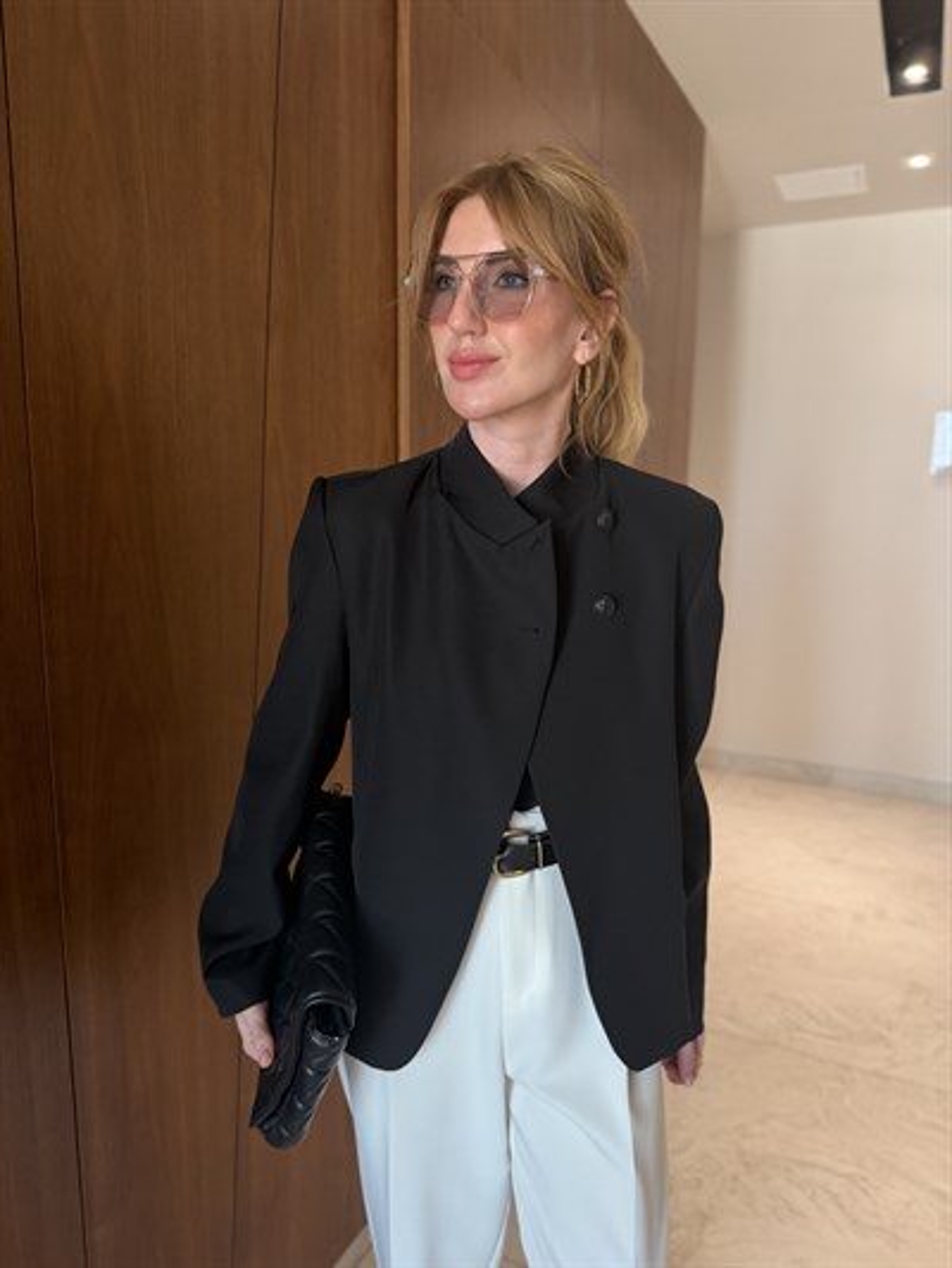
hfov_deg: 56.8
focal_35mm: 24
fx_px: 880
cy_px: 634
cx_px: 476
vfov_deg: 71.6
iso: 320
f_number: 1.78
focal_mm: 6.76
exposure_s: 1/50
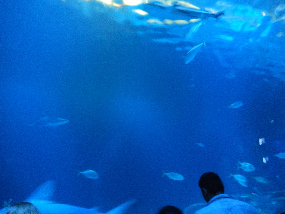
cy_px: 110
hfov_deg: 67.3
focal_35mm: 26
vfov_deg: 53.1
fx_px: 214
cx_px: 143
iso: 1600
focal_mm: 4.5
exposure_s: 1/8
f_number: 3.4
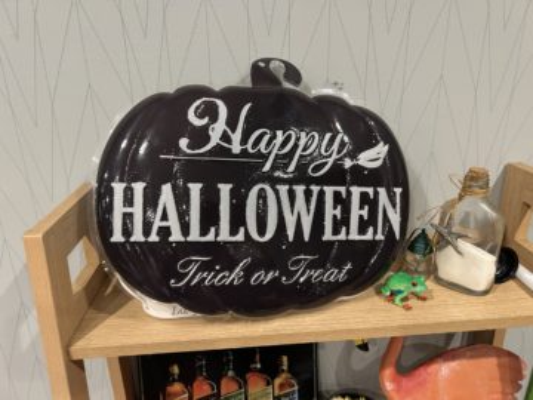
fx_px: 400
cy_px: 200
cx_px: 266
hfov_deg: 67.3
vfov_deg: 53.1
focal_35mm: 26
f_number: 1.5
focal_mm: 5.7
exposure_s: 1/50
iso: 500
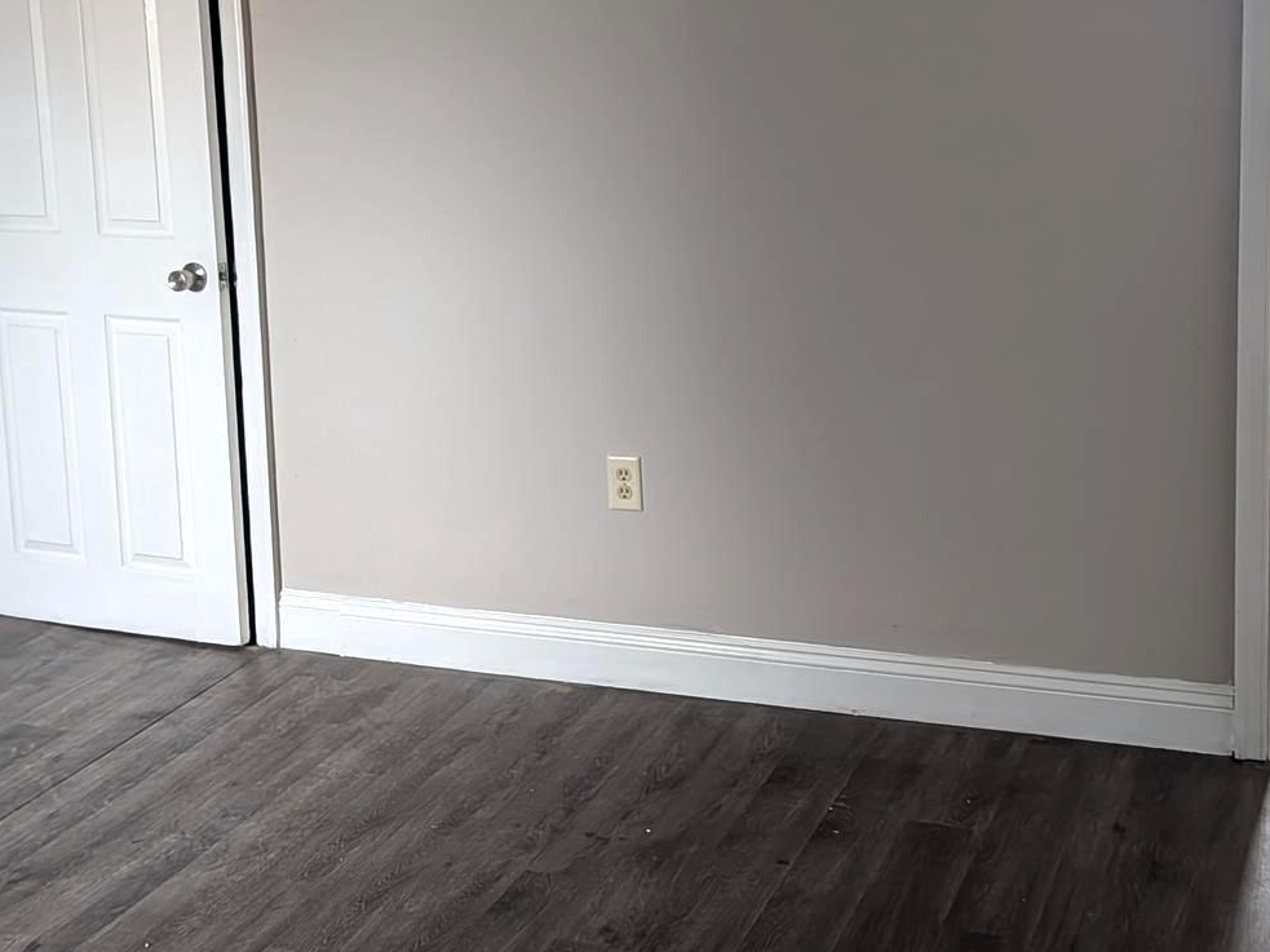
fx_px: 1834
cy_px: 221
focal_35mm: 50
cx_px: 702
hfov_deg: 38.2
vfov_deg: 28.6
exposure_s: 1/168
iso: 32
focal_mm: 4.53
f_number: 1.7
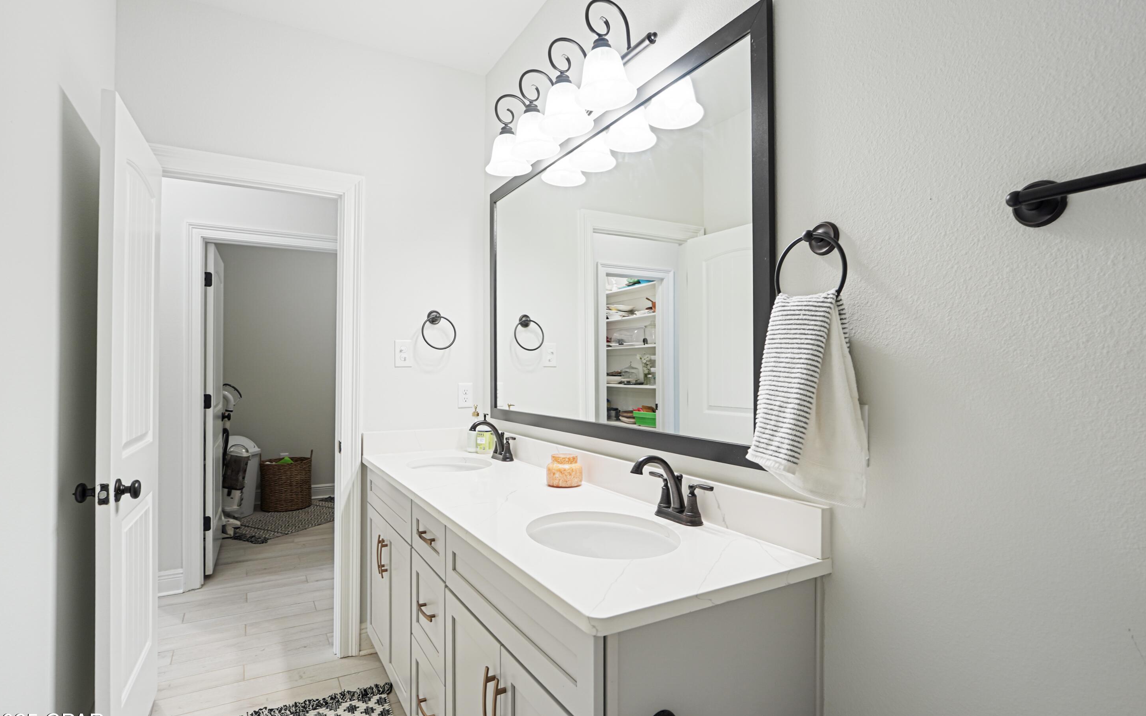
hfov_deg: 88.0
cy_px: 363
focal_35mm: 19
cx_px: 564
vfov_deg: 62.2
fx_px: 593
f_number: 4
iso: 100
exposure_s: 1/5
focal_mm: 12
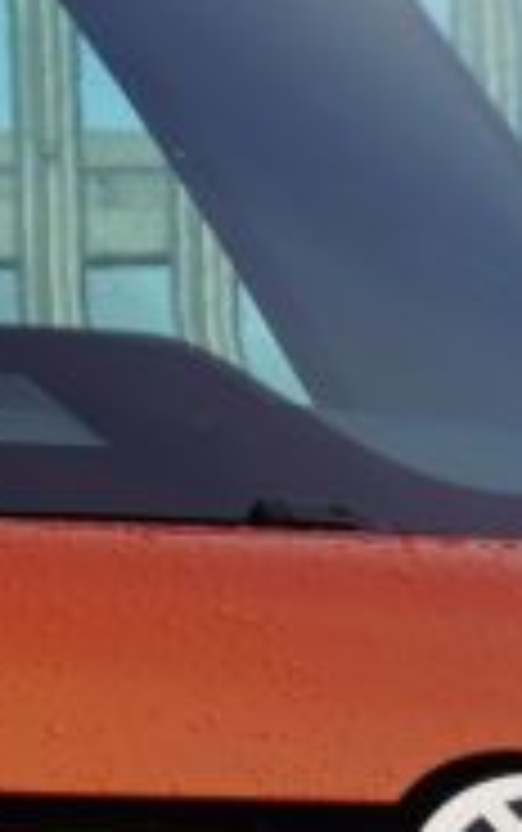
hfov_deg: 2.3
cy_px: 1219
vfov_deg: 3.8
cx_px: -1040
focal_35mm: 555
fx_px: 12604
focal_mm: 42
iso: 100
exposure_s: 1/90
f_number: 6.7
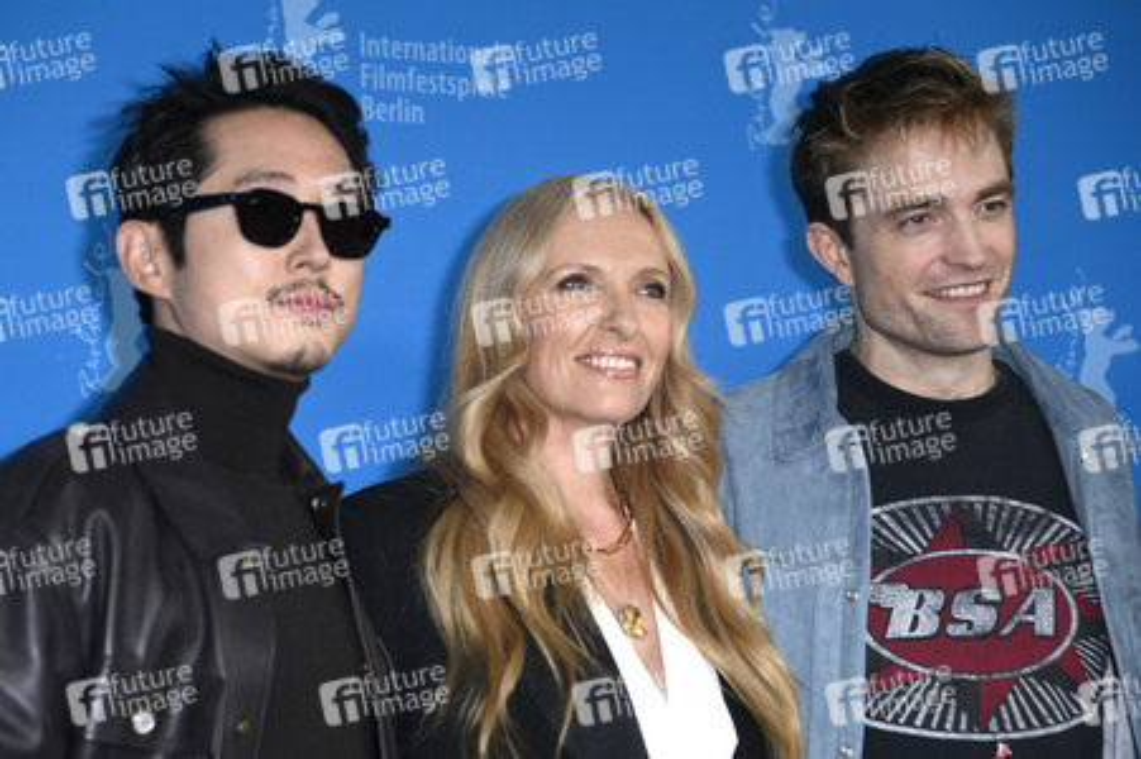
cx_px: 570
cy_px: 380
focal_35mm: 125
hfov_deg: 16.4
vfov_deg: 11.0
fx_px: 3959
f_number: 5.6
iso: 1000
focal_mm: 125
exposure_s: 1/250
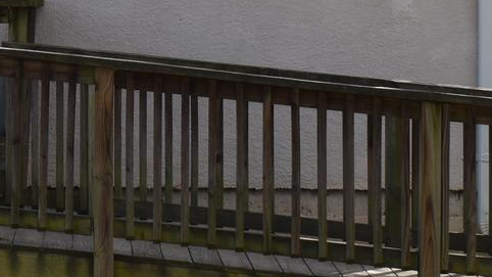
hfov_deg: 11.3
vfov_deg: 6.5
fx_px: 2439
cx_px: -106
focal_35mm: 187
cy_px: -28
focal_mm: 28
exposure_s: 1/200
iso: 100
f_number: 9
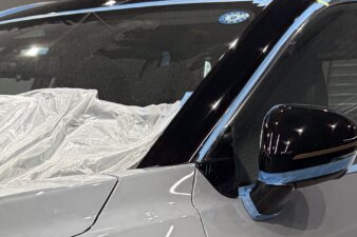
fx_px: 813
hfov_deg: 22.8
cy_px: 378
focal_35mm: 82
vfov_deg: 15.1
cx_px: -68
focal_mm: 5.96
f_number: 1.6
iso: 64
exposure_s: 1/120
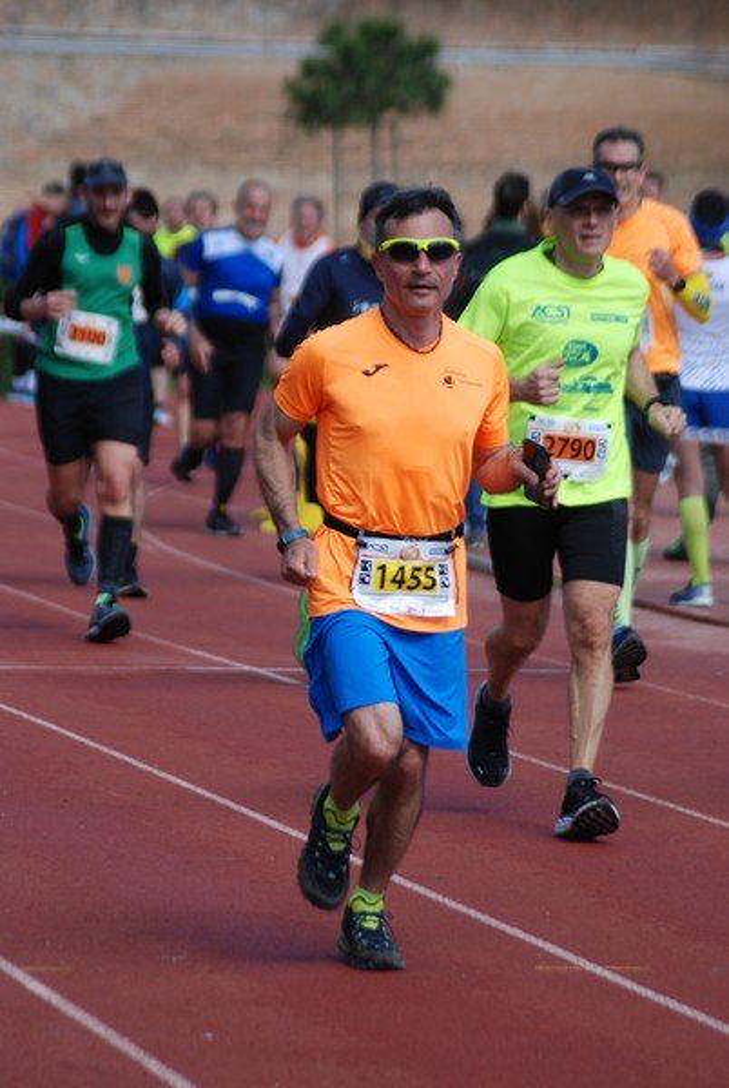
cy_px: 544
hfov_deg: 6.3
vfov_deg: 9.4
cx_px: 364
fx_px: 6583
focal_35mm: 218
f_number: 4.5
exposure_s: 1/640
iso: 200
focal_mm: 145
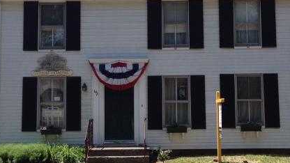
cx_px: 157
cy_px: 49
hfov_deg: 24.2
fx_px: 677
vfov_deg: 13.7
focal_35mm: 88
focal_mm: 4.28
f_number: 2.4
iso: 50
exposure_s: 1/1062
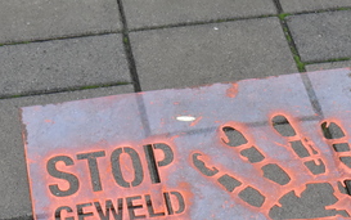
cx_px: 194
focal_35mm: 121
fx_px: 1158
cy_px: 188
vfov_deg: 10.8
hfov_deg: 17.2
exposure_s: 1/320
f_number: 9
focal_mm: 36
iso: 4000
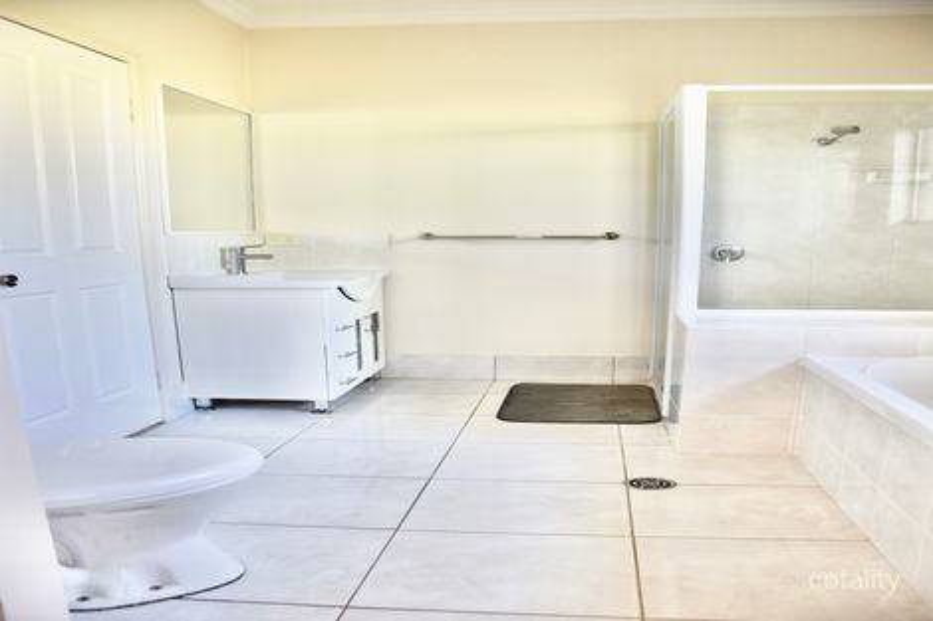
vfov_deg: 47.9
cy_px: 310
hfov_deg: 67.4
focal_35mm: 27
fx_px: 699
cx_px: 466
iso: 450
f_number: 4
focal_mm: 18
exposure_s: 1/60
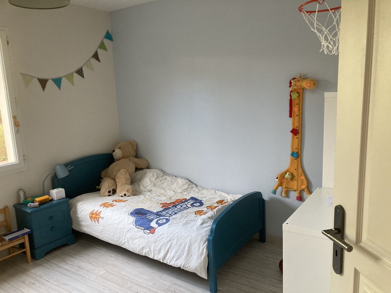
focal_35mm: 28
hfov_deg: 63.4
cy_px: 146
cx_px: 196
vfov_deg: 49.7
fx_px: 316
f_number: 1.8
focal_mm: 3.99
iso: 160
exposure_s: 1/60
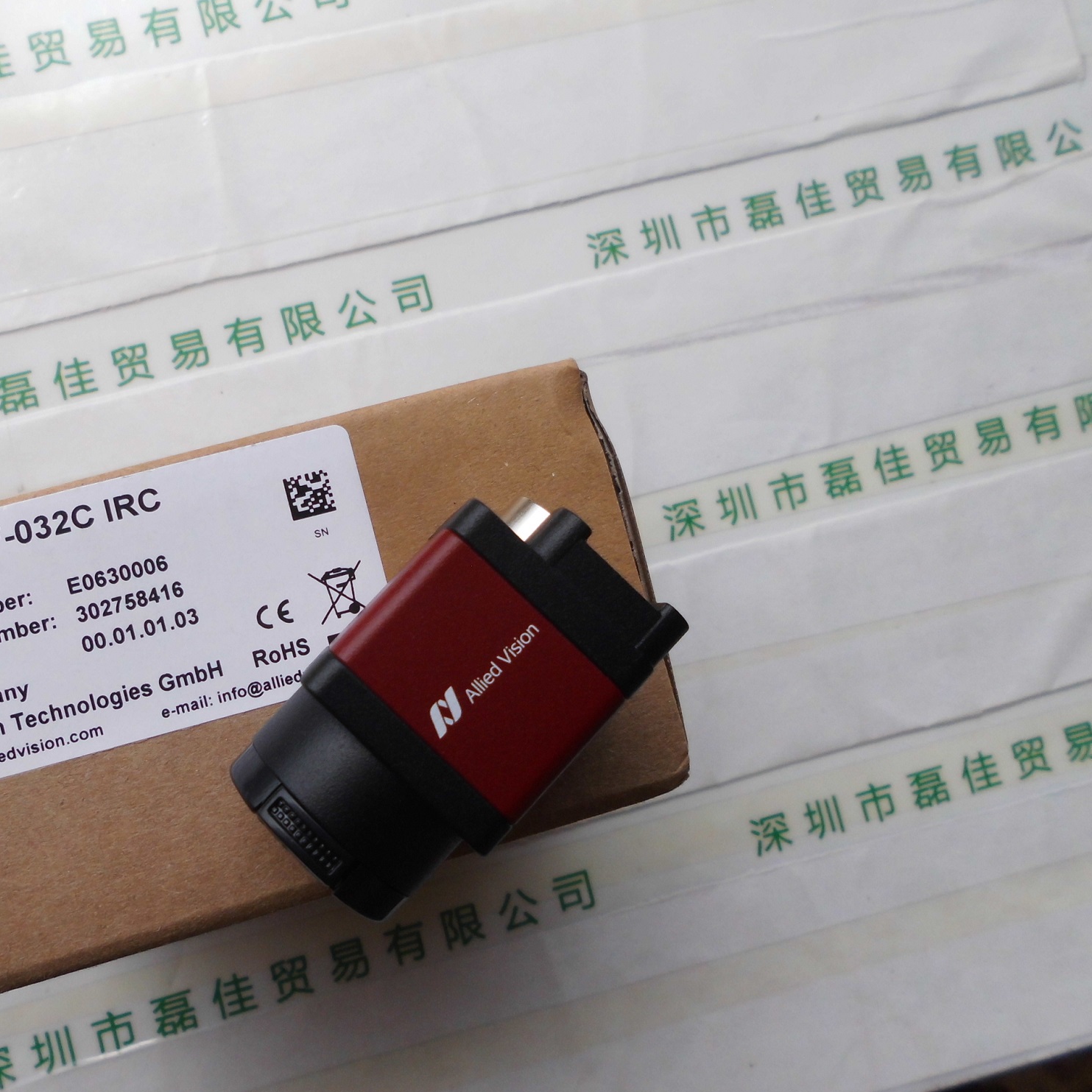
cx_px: 429
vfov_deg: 52.5
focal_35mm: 31
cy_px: 546
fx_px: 1106
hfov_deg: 52.1
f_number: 8
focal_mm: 4.6
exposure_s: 1/663
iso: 100
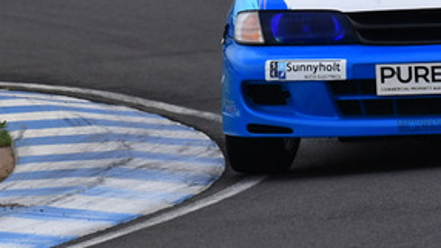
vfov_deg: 0.6
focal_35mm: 2196
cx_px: 439
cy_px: -91
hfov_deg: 1.0
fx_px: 25684
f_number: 10
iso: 500
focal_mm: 500
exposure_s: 1/640
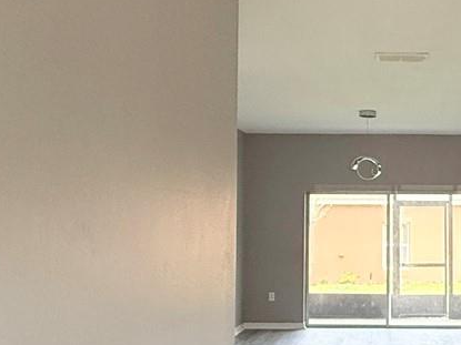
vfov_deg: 27.0
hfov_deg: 34.0
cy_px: 191
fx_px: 719
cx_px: 399
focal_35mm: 54
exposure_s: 1/99
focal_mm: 2.22
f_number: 2.2
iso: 250
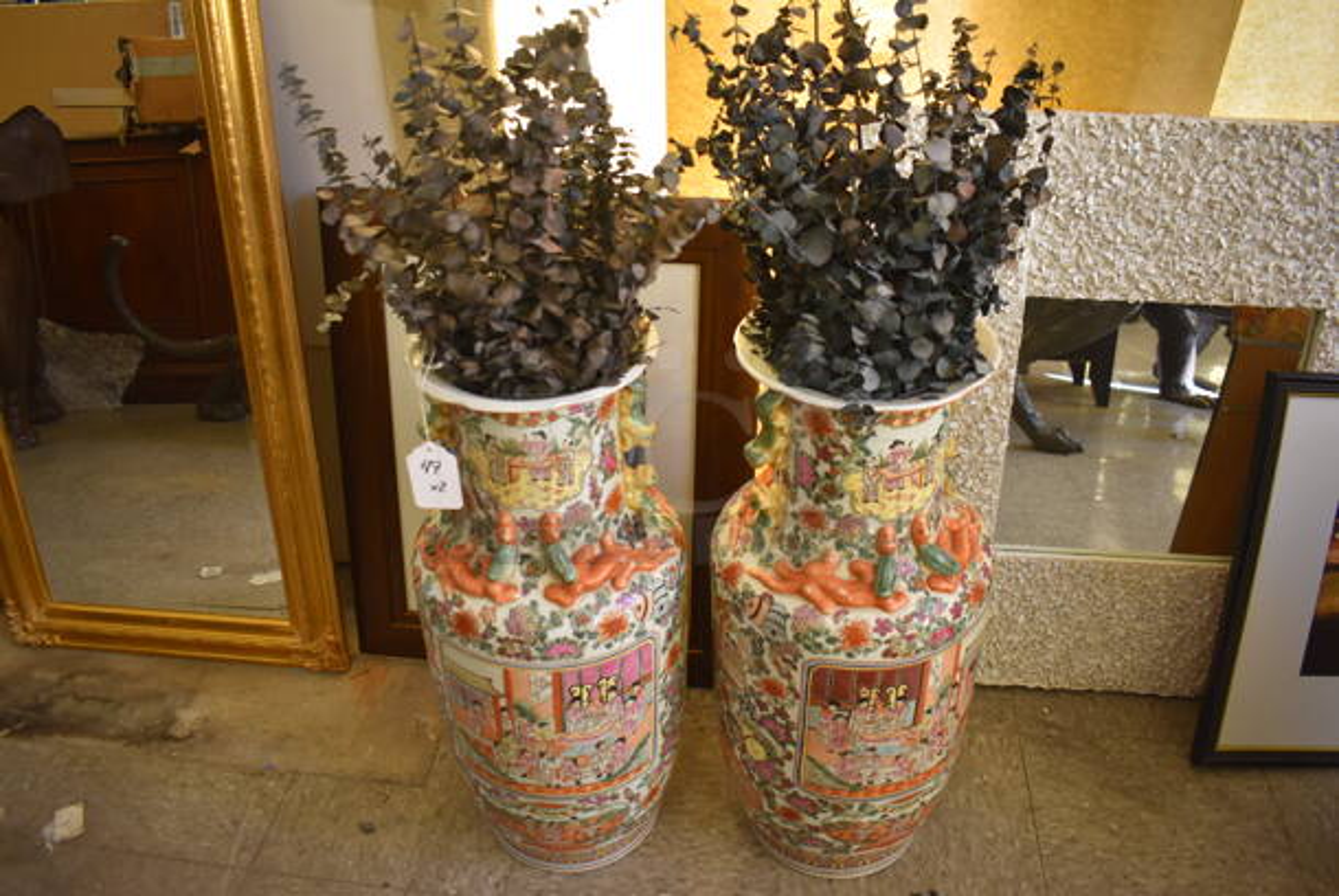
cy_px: 448
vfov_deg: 48.0
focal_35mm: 27
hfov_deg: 67.3
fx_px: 1005
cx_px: 670
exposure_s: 1/160
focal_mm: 18
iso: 800
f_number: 3.5
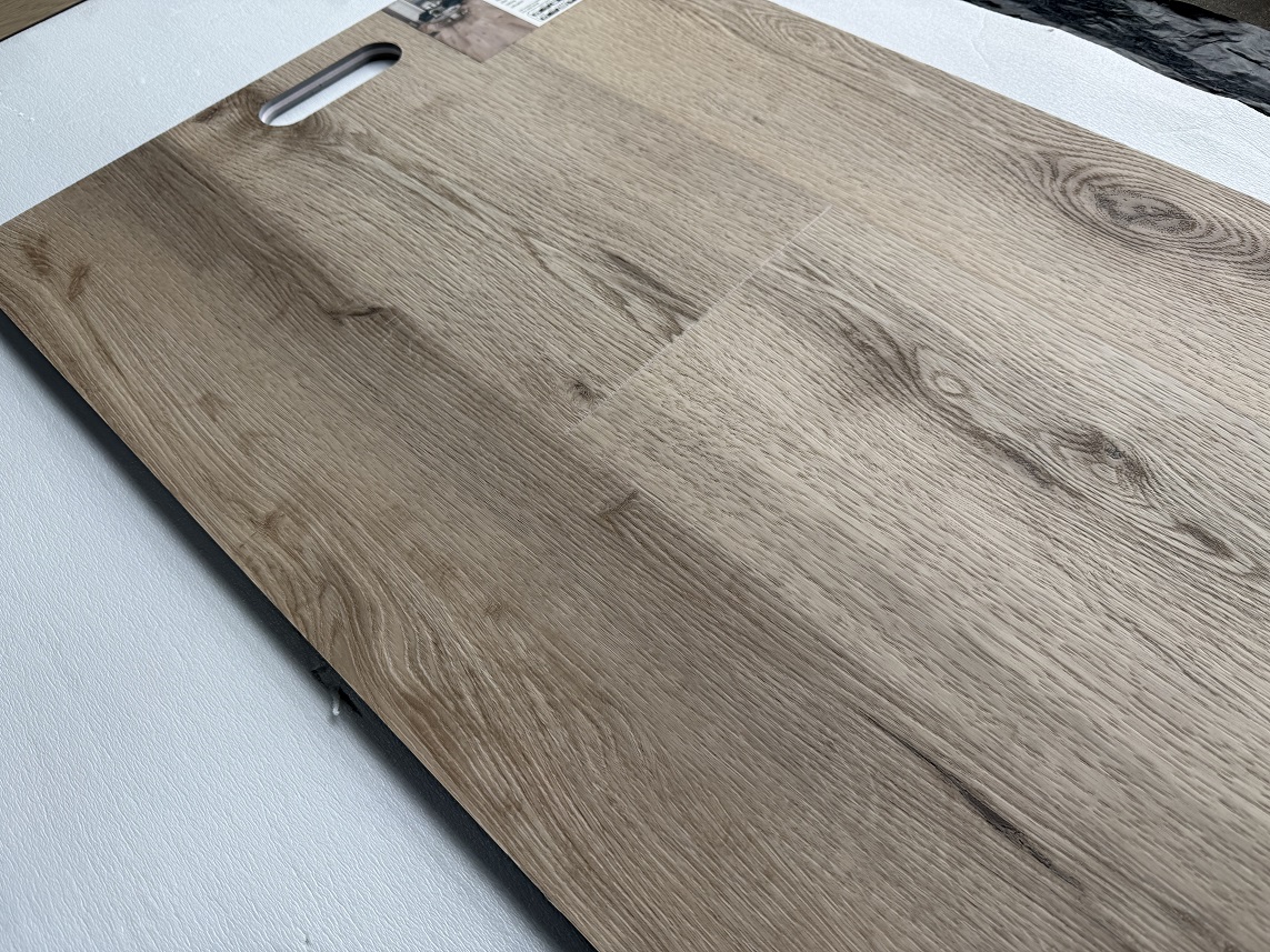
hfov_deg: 71.6
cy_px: 476
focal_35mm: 24
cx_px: 635
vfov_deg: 56.8
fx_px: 880
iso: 50
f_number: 1.78
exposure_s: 1/100
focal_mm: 6.76
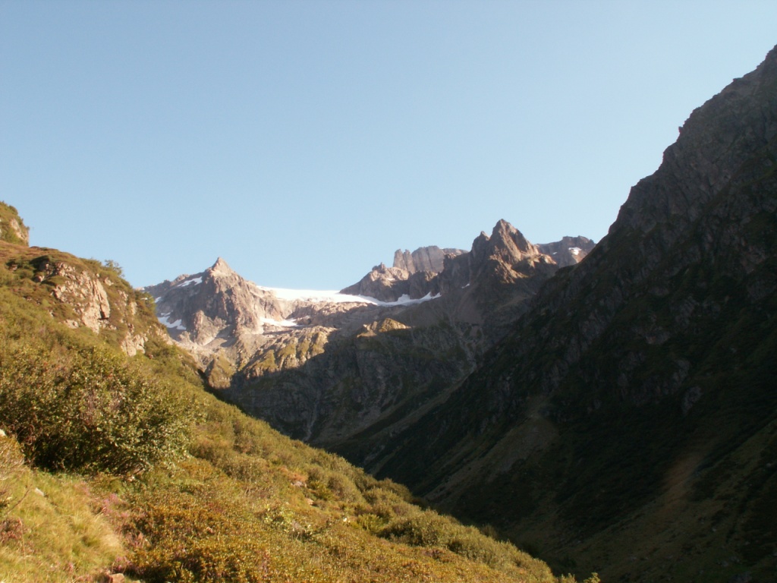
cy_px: 292
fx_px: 786
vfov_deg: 40.7
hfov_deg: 52.6
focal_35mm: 35
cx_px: 388
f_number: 8
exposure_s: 1/50
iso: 50
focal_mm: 5.86
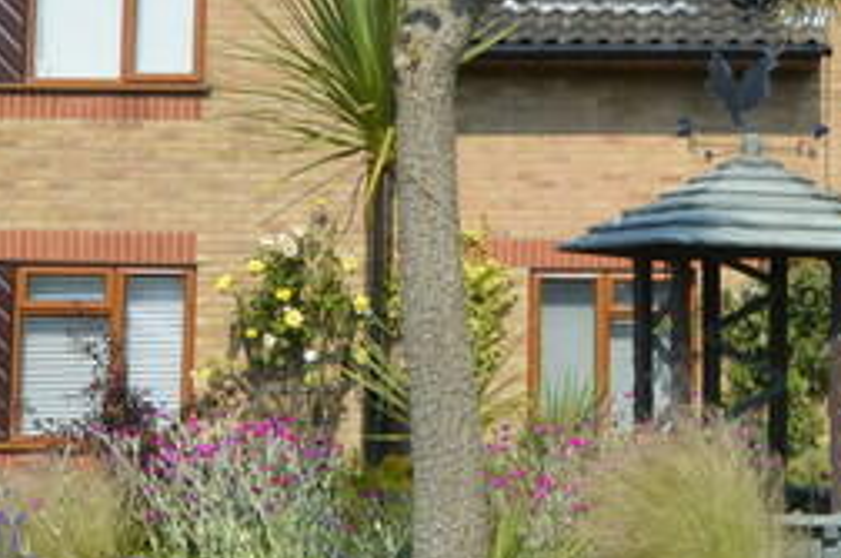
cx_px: 624
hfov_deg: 29.7
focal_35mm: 67
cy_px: 134
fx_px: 1563
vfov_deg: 20.1
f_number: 8
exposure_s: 1/250
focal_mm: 11
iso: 110
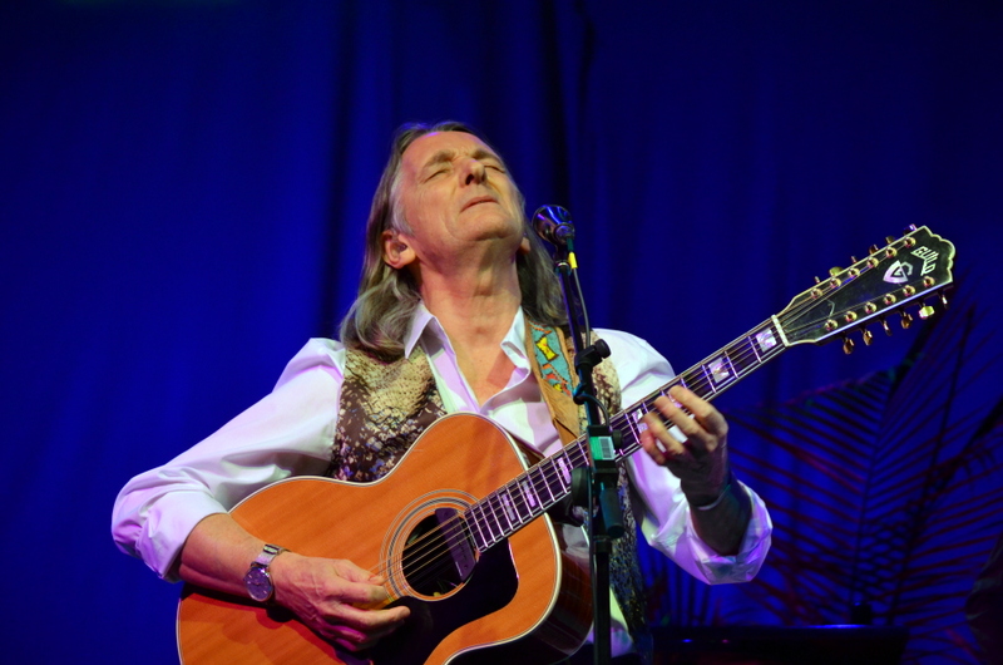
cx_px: 502
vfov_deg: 7.9
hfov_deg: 11.8
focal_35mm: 174
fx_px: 4838
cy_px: 332
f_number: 4.8
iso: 1600
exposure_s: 1/200
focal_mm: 116
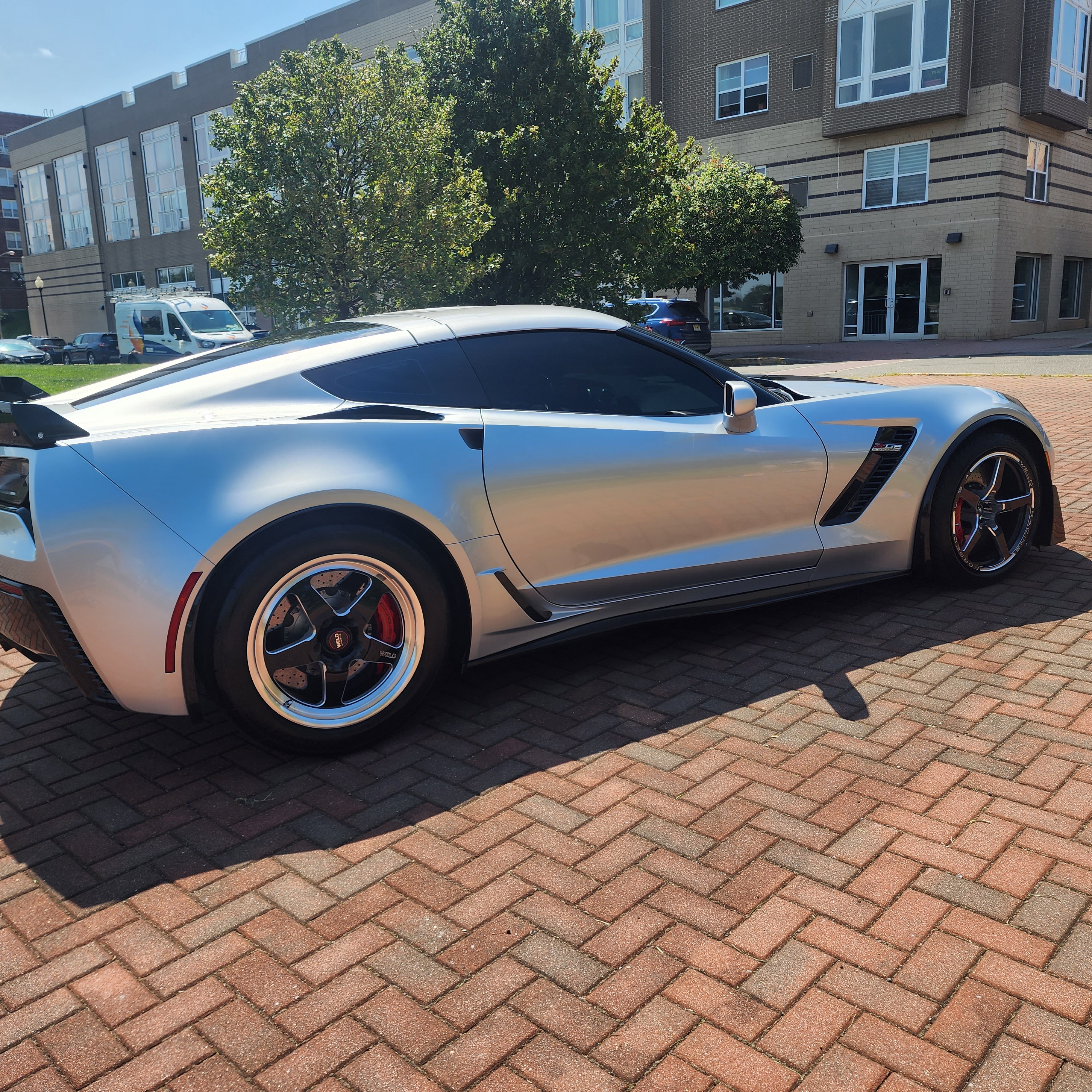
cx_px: 553
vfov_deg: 57.3
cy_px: 547
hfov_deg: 57.3
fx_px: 999
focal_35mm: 28
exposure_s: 1/970
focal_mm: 6.4
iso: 12
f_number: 1.8
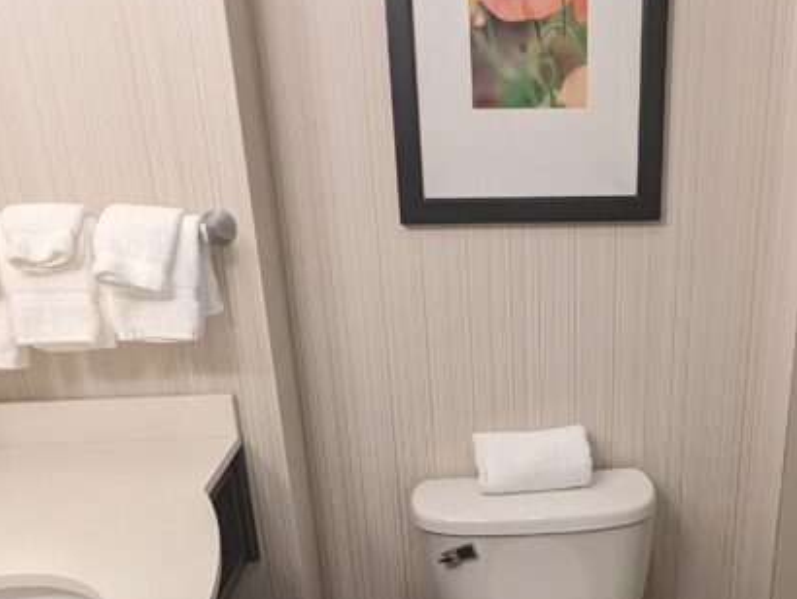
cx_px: 550
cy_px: 538
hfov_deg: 45.8
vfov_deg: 34.1
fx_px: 922
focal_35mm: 40
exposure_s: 1/120
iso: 367
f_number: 2.2
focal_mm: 2.35
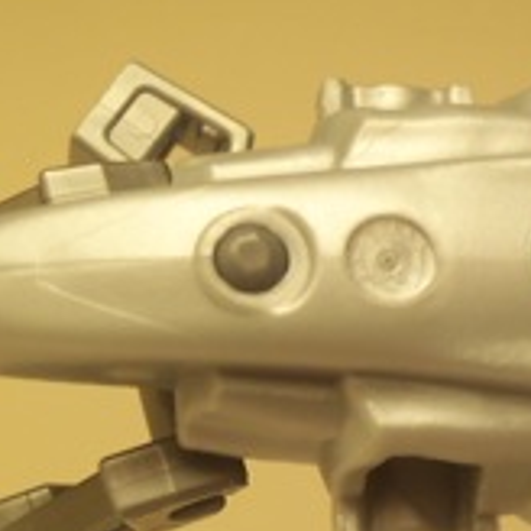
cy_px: 463
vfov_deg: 17.2
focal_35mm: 100
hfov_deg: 16.1
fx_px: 1735
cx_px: 774
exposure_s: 1/30
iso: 80
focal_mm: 5.2
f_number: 3.4
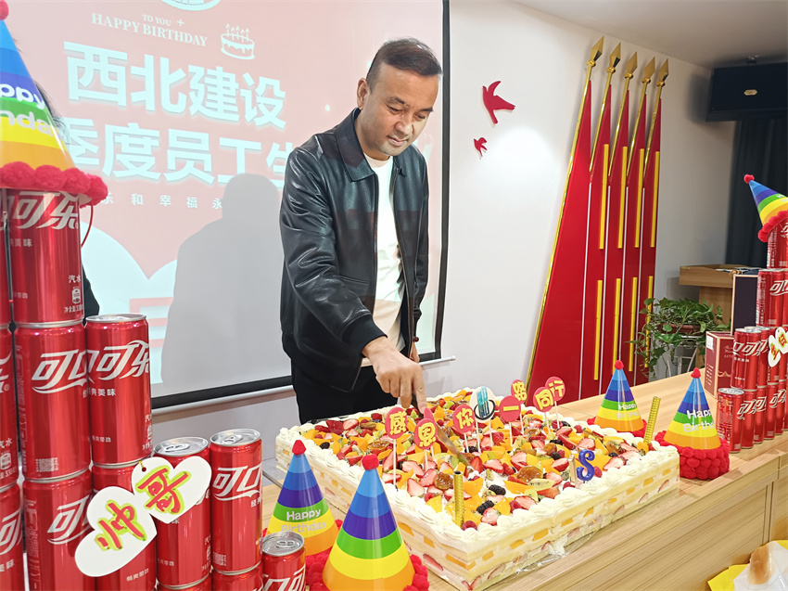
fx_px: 569
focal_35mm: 25
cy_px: 296
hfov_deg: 69.4
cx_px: 394
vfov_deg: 54.9
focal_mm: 4.75
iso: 547
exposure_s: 1/33.3
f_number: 1.79
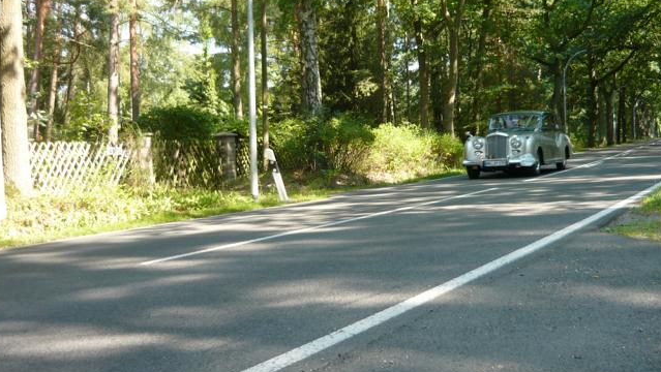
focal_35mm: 45
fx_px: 789
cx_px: 368
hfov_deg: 45.4
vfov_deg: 26.4
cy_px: 132
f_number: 2.8
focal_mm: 5.5
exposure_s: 1/160
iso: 100
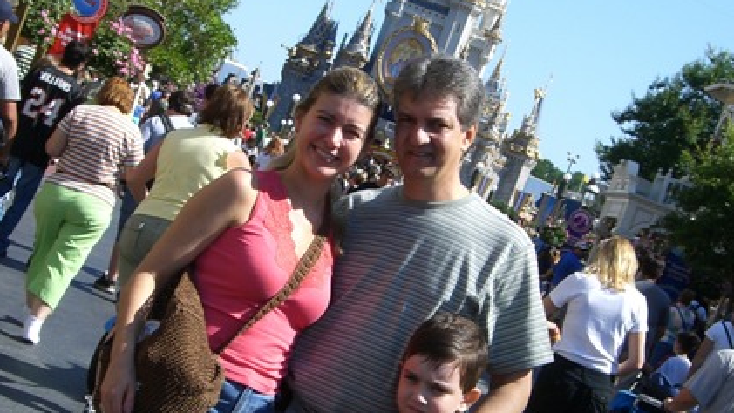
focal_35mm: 91
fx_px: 1771
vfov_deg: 13.3
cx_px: 399
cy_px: 200
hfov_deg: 23.4
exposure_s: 1/320
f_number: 5.2
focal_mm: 9
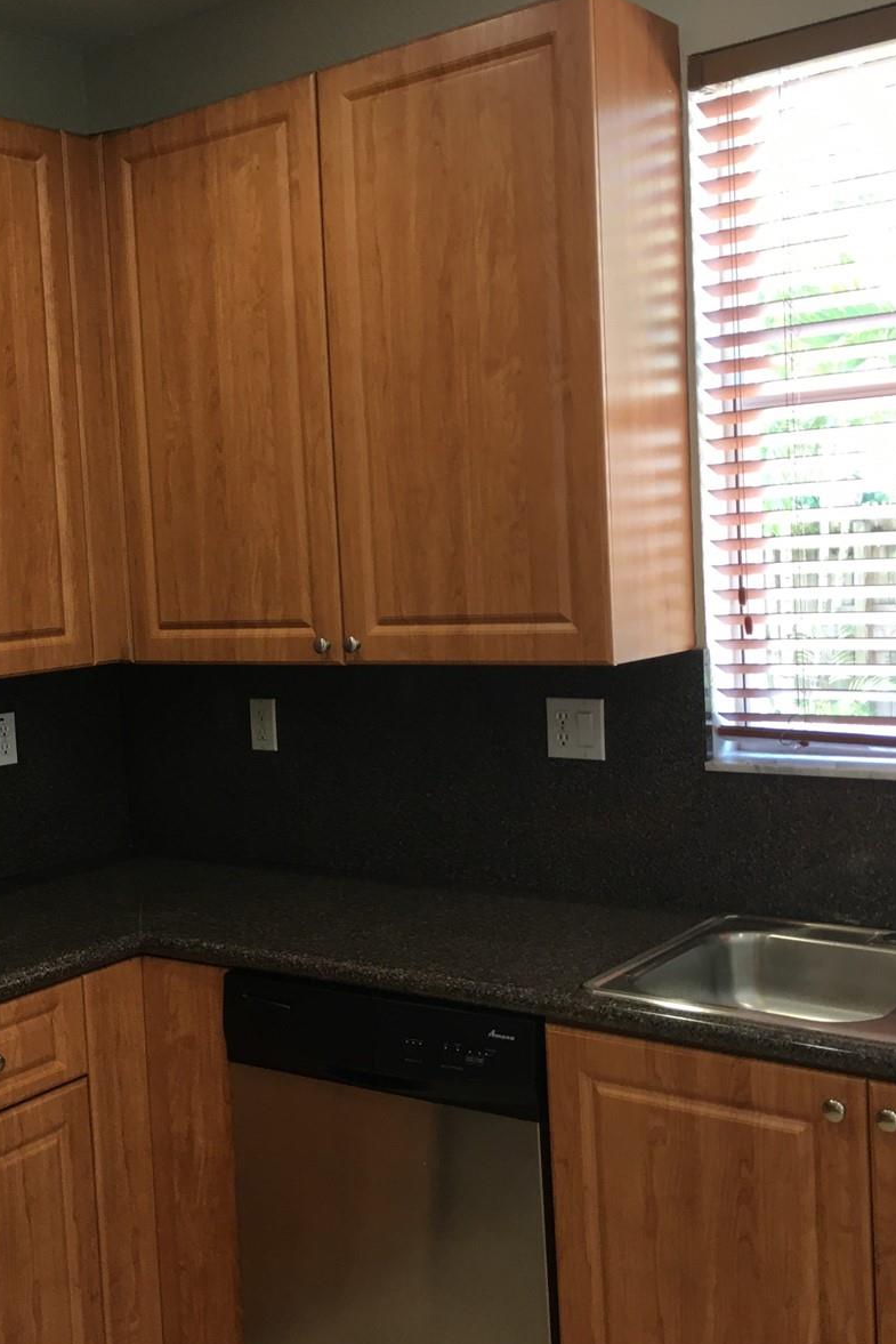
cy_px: 675
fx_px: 1530
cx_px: 244
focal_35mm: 41
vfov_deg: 47.4
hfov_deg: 32.1
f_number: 2.2
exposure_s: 1/15
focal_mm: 4.15
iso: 25
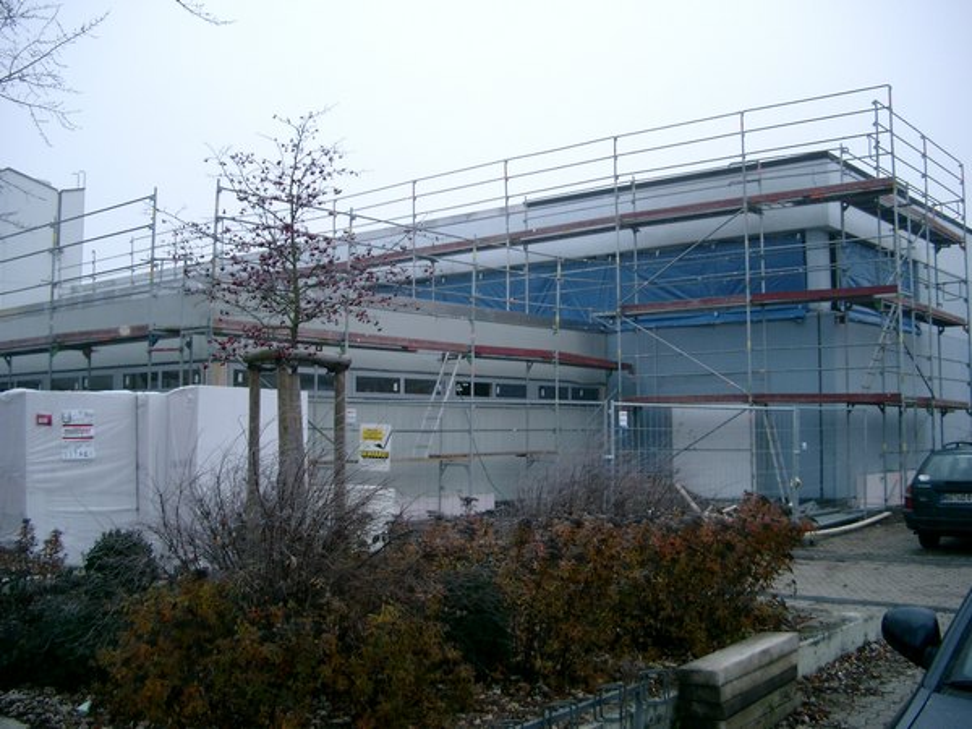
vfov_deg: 38.7
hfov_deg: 50.1
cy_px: 364
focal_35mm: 37
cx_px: 486
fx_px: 1039
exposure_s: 1/250
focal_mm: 7.6
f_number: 2.6
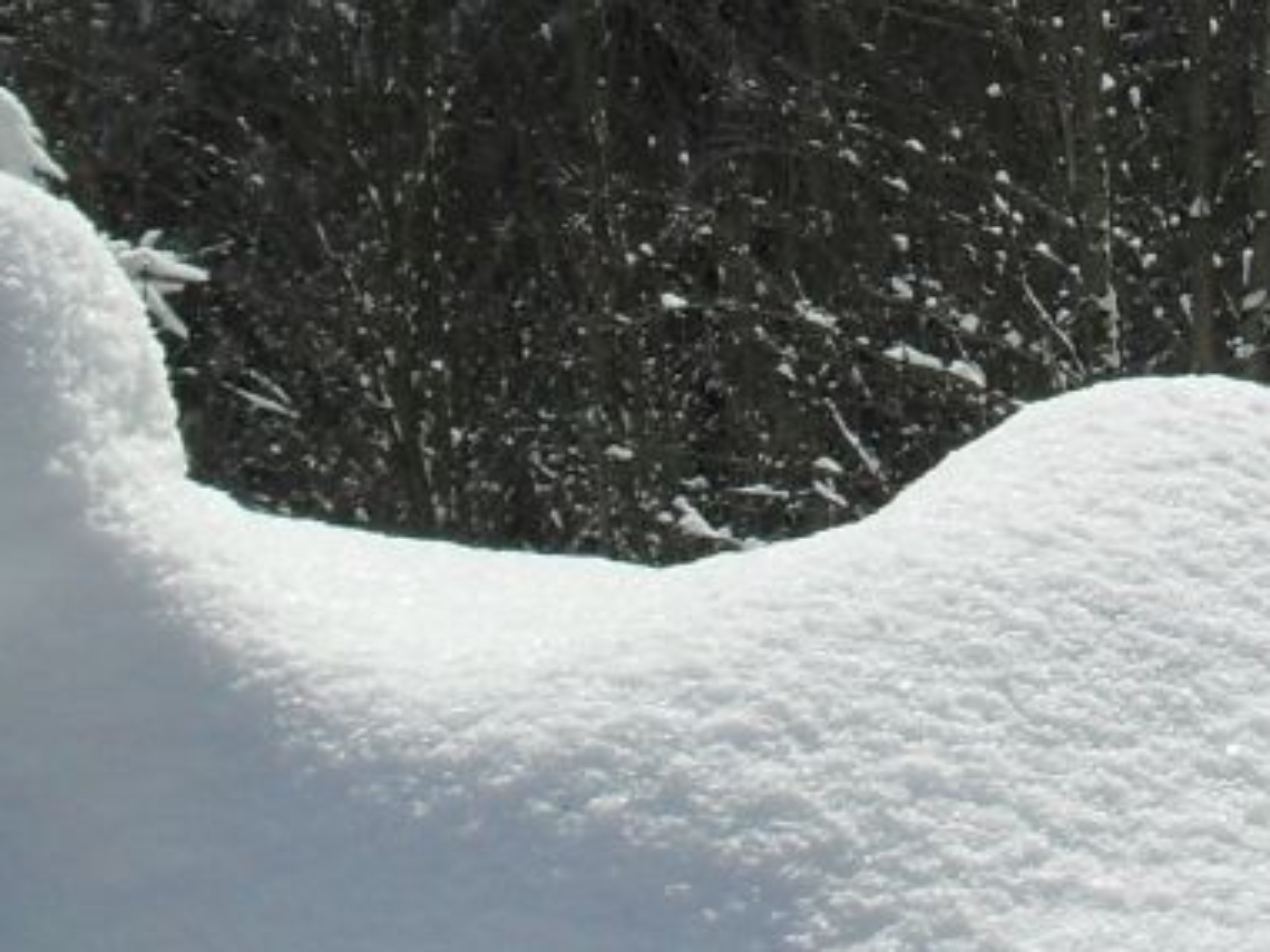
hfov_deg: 13.9
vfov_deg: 11.0
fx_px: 4843
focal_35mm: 132
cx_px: 1992
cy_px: -292
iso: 100
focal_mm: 6.3
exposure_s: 1/500
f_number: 8.4
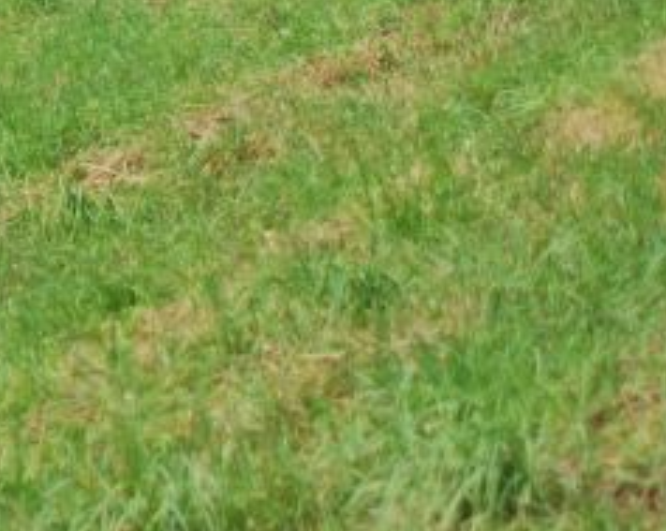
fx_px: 4770
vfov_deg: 6.2
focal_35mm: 242
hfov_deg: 7.9
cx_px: -22
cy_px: -486
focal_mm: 35
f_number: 1.8
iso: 100
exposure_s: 1/4000
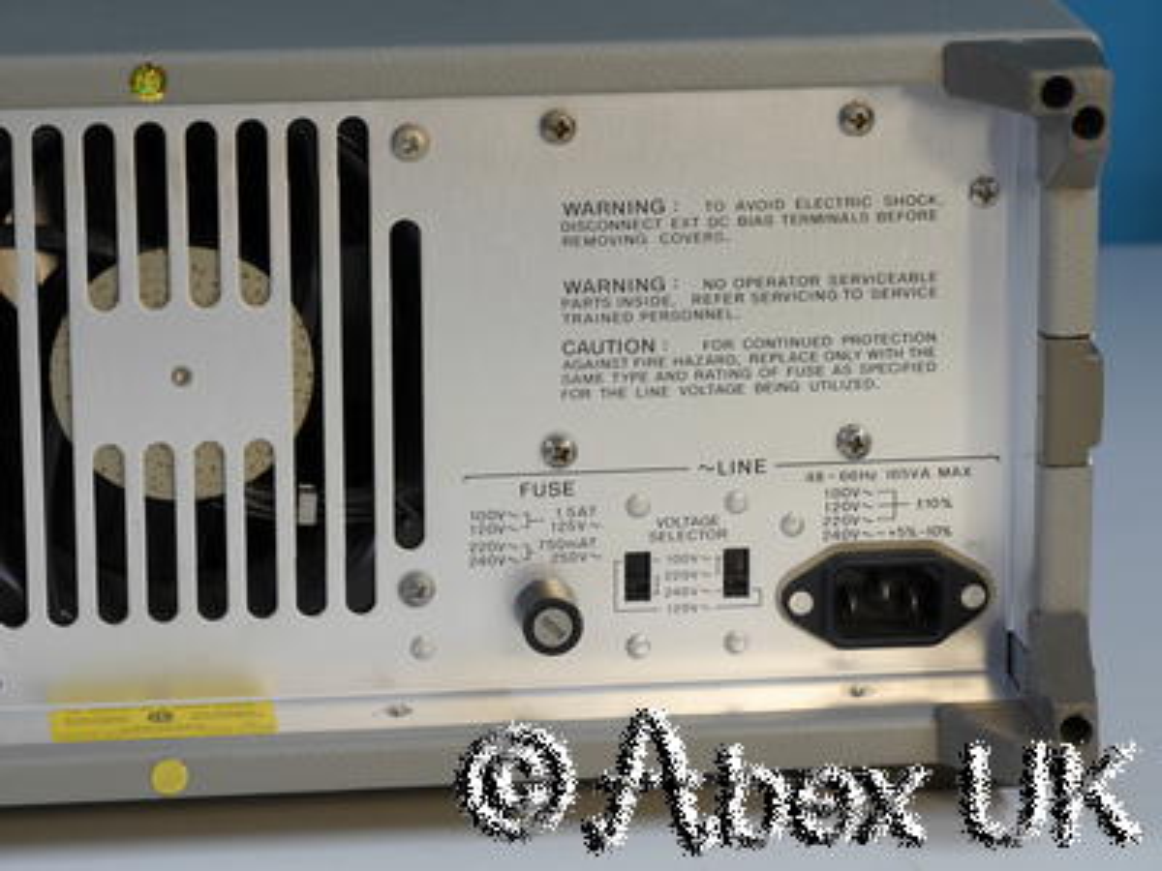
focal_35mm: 154
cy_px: 436
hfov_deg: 12.8
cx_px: 581
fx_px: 5170
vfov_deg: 9.6
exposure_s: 1/6
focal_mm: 77
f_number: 8
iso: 200
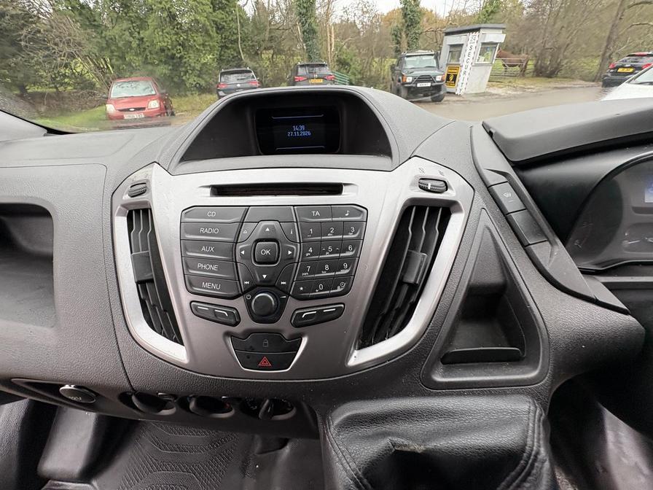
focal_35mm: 14
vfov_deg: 85.7
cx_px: 326
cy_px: 245
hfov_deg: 102.1
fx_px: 264
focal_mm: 2.22
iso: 100
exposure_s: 1/99
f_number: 2.2
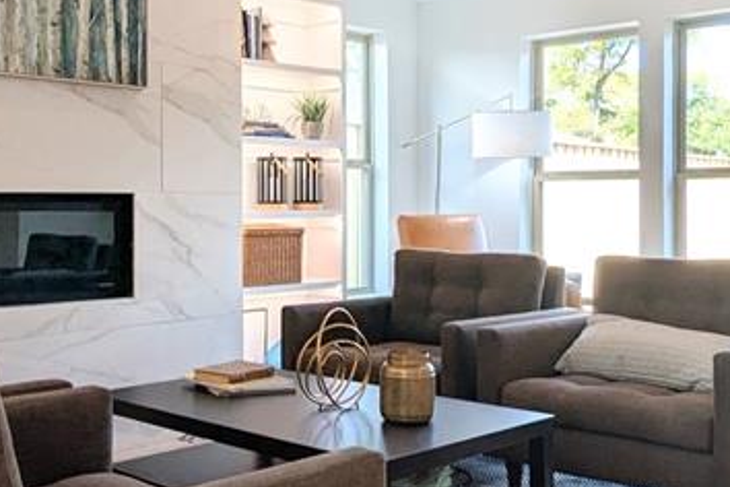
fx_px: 973
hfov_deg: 40.6
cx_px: 247
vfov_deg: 28.0
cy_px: 198
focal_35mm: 48
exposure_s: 1/248
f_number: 2.2
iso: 75
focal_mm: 2.35
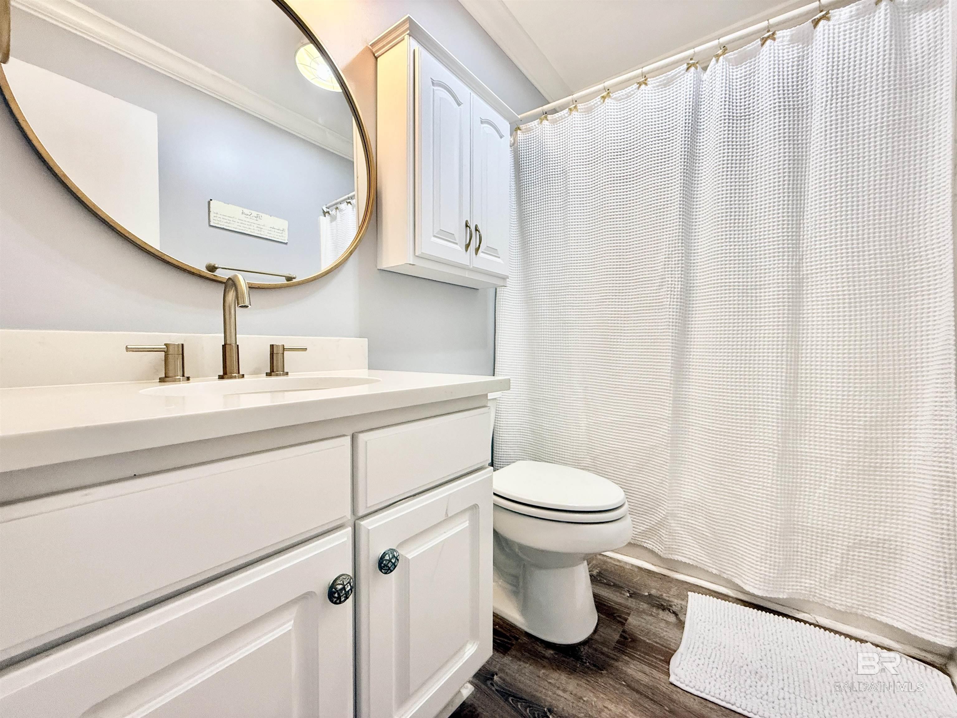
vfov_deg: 85.7
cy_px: 359
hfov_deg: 102.1
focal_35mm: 14
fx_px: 387
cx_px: 478
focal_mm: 2.22
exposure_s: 1/120
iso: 250
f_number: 2.2
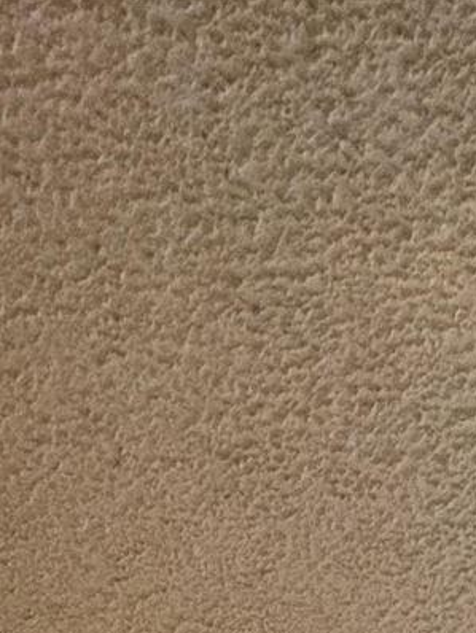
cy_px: 1827
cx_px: 382
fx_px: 1484
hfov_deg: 18.1
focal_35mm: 81
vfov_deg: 12.1
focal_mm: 2.22
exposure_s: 1/60
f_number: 2.2
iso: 400
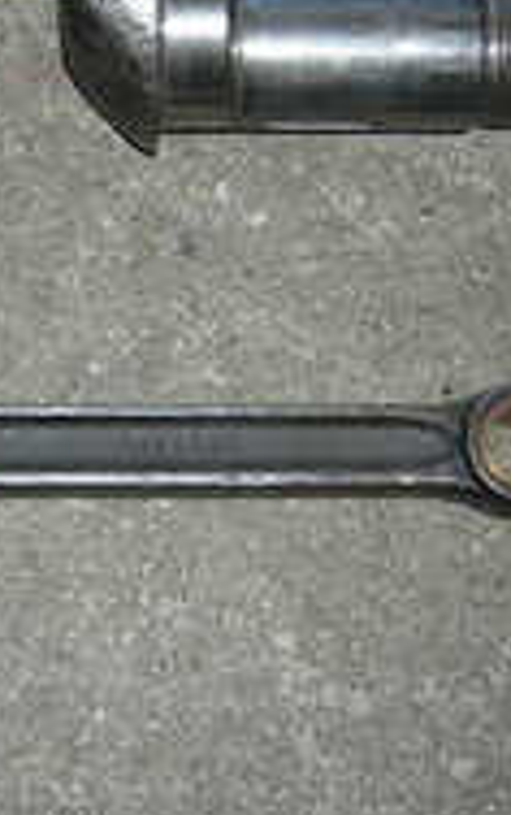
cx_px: -30
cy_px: 282
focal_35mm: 81
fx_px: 1799
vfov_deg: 25.4
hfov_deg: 15.8
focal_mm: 7.5
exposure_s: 1/60.1
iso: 64
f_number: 2.7
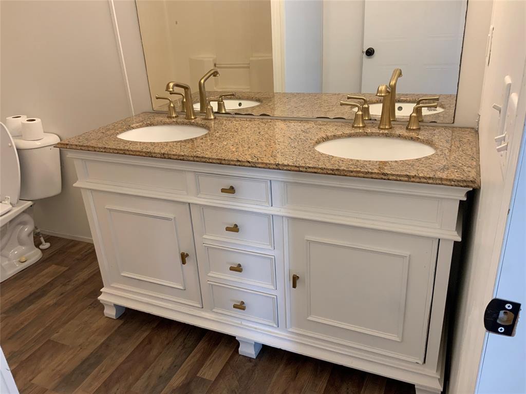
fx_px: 441
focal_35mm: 29
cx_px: 263
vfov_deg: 48.2
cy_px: 197
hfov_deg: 61.7
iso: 64
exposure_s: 1/60
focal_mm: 3
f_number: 1.8
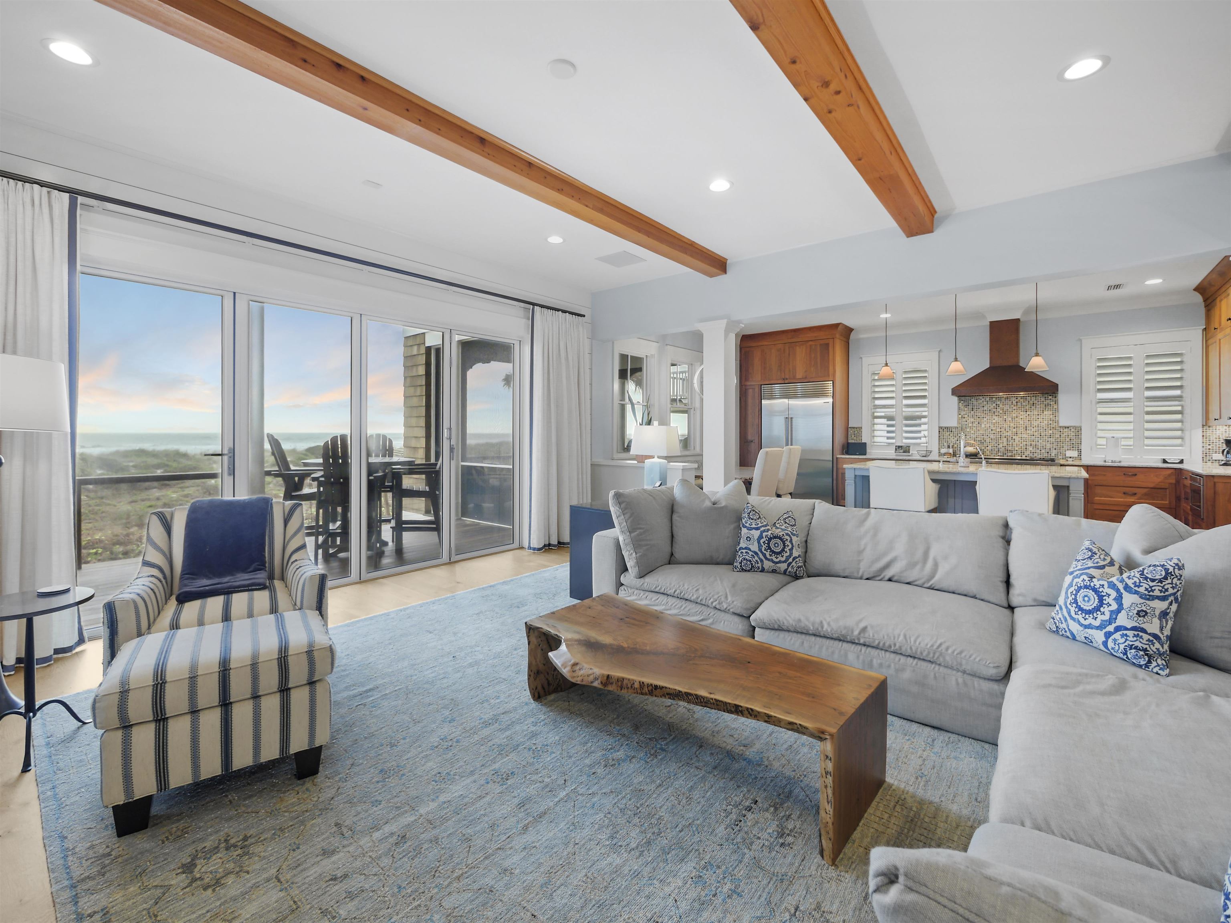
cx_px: 616
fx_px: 498
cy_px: 462
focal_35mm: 14
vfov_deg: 85.7
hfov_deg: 102.1
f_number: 4
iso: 400
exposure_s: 1/13
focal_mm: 7
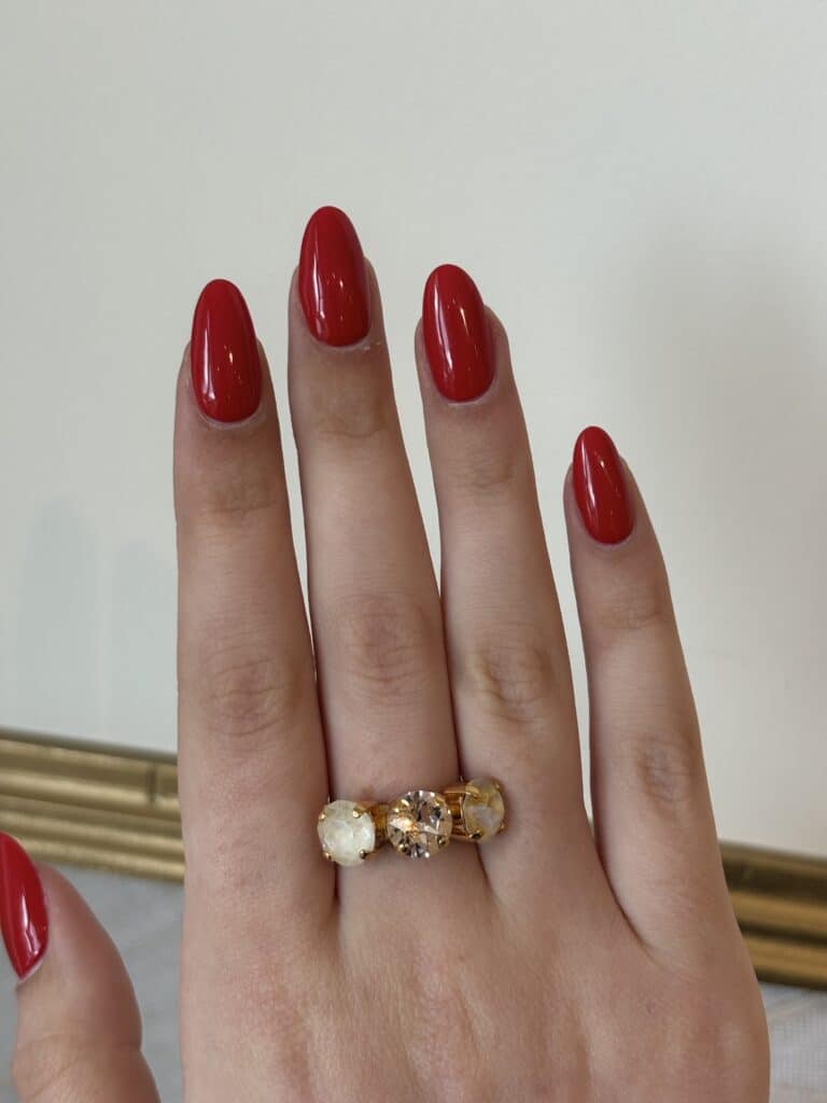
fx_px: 1656
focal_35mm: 52
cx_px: 414
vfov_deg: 36.8
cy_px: 552
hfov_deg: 28.0
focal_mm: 5.96
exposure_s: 1/100
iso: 25
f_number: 1.6
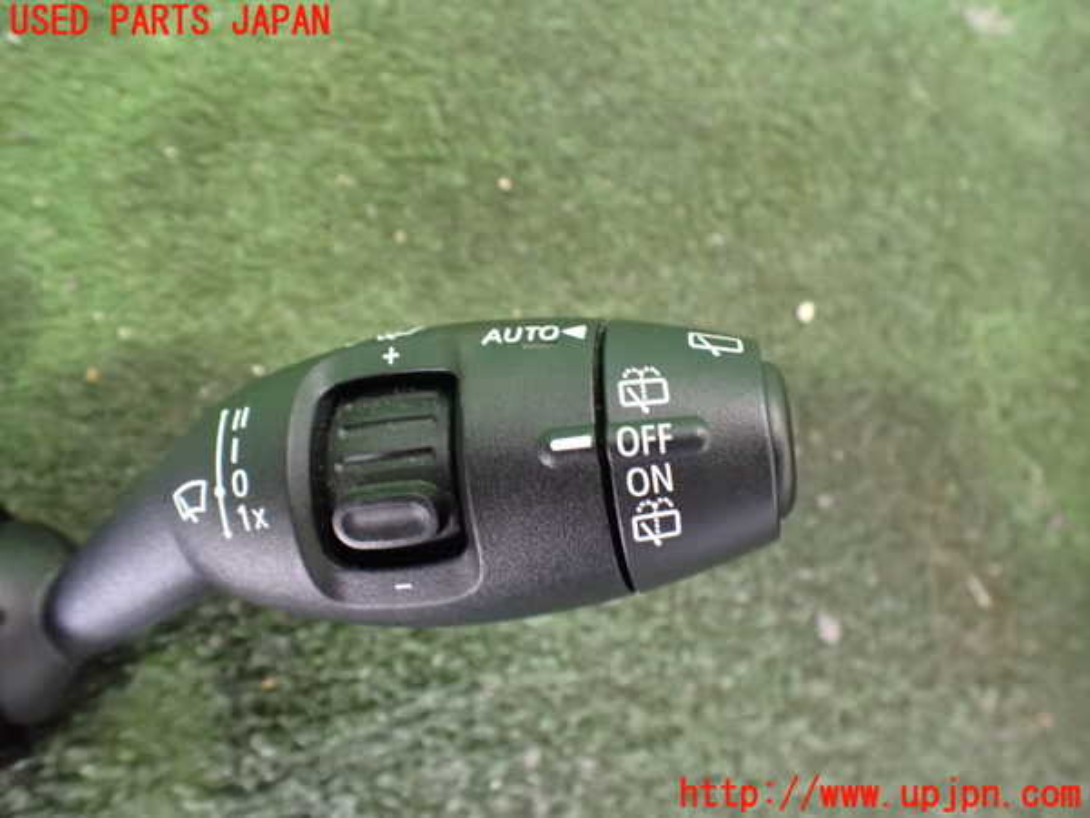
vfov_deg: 46.8
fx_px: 945
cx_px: 545
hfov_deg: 60.0
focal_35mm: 30
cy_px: 409
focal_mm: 5.4
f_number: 2.3
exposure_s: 1/30
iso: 1250
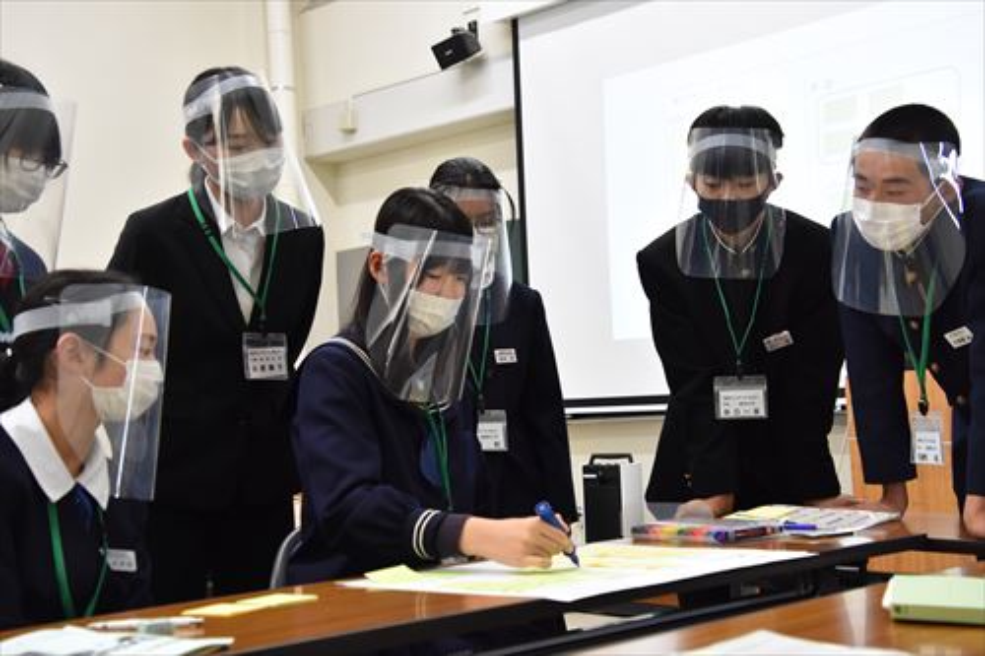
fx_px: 1436
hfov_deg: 37.9
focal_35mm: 52
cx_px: 492
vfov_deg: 25.7
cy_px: 328
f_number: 5
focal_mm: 35
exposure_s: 1/100
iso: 1250
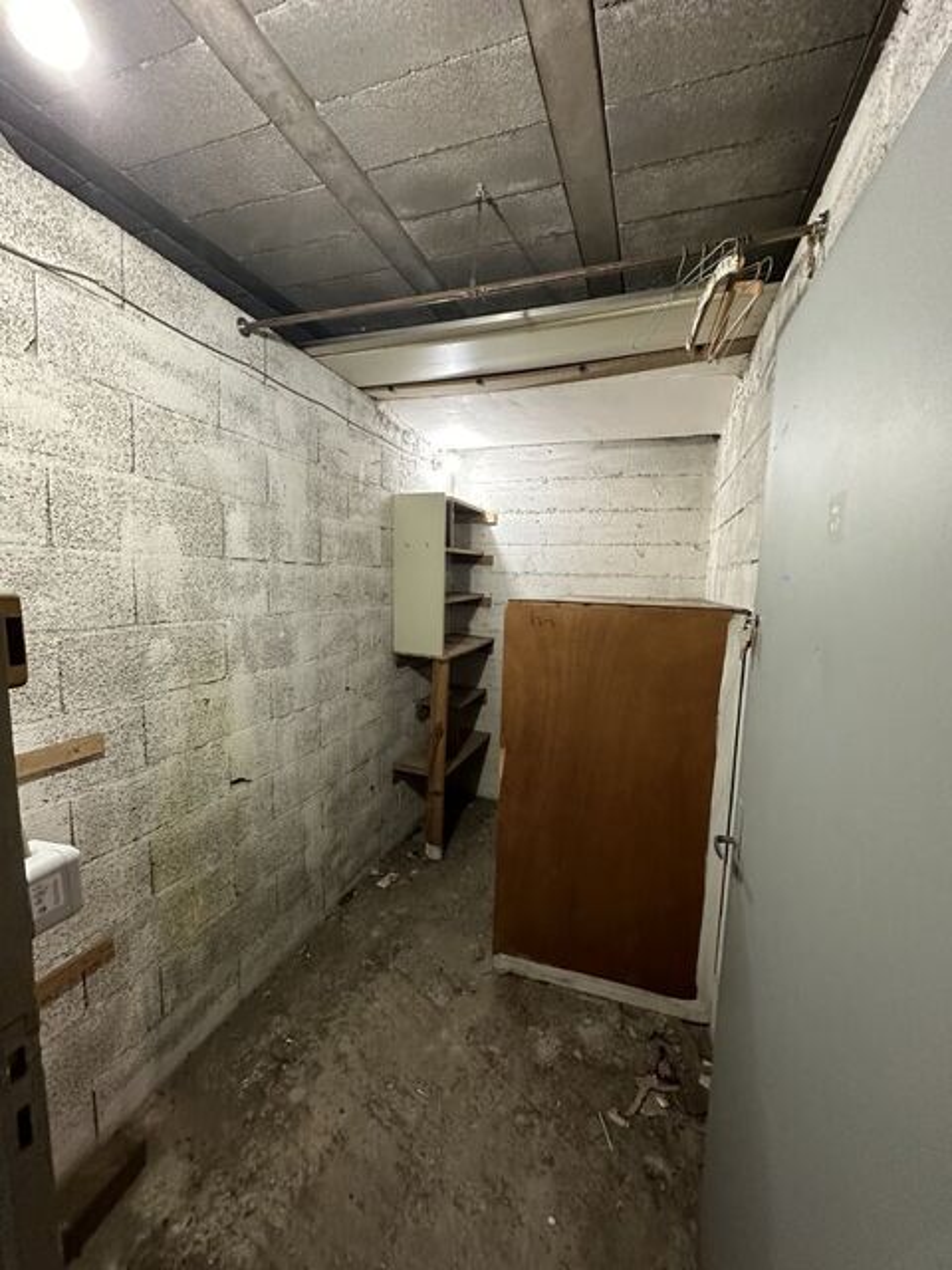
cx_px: 476
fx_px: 513
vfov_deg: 102.1
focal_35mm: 14
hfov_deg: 85.7
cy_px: 635
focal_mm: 2.22
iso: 400
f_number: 2.2
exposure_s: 1/50
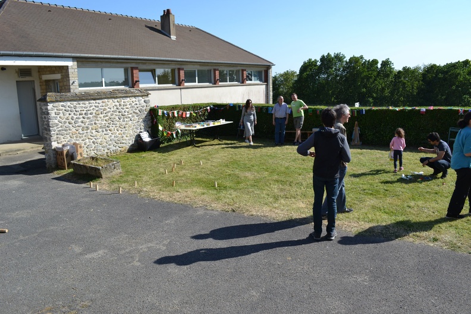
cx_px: 236
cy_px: 157
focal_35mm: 27
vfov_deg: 47.9
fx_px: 353
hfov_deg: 67.4
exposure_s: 1/250
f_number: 8
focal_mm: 18
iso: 100
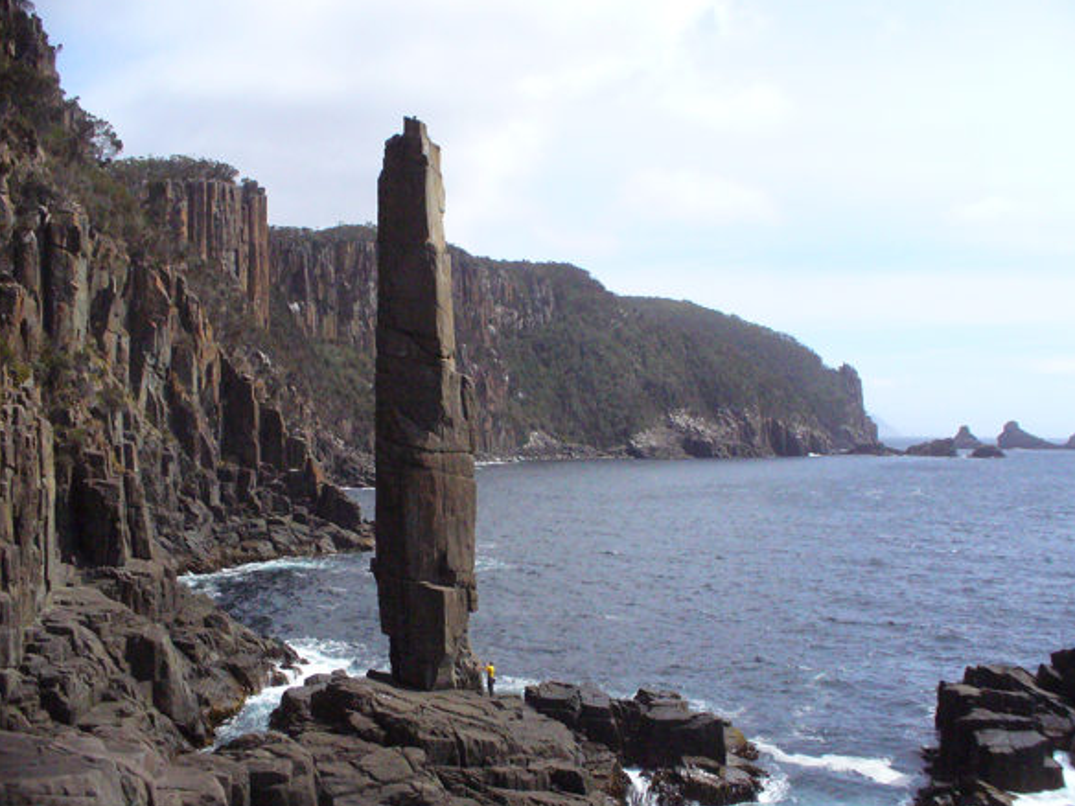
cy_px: 405
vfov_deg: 37.7
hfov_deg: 49.0
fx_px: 1180
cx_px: 530
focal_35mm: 38
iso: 400
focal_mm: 6.1
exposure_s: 1/1600
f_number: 5.6
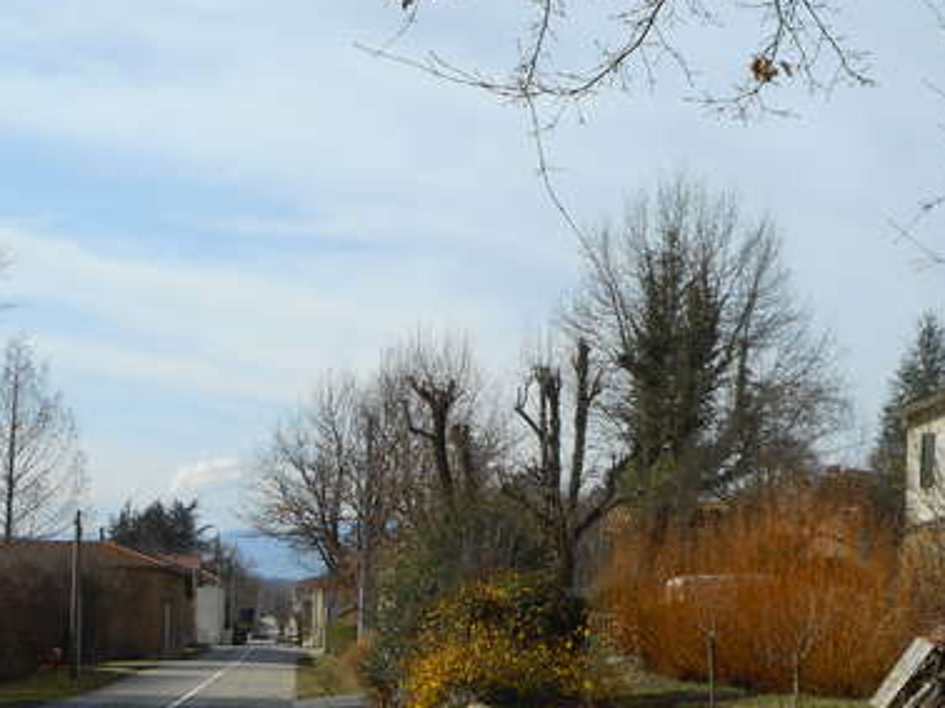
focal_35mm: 81
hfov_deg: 24.1
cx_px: 348
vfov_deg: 18.2
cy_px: 450
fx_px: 2210
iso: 80
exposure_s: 1/640
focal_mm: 9.1
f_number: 4.9
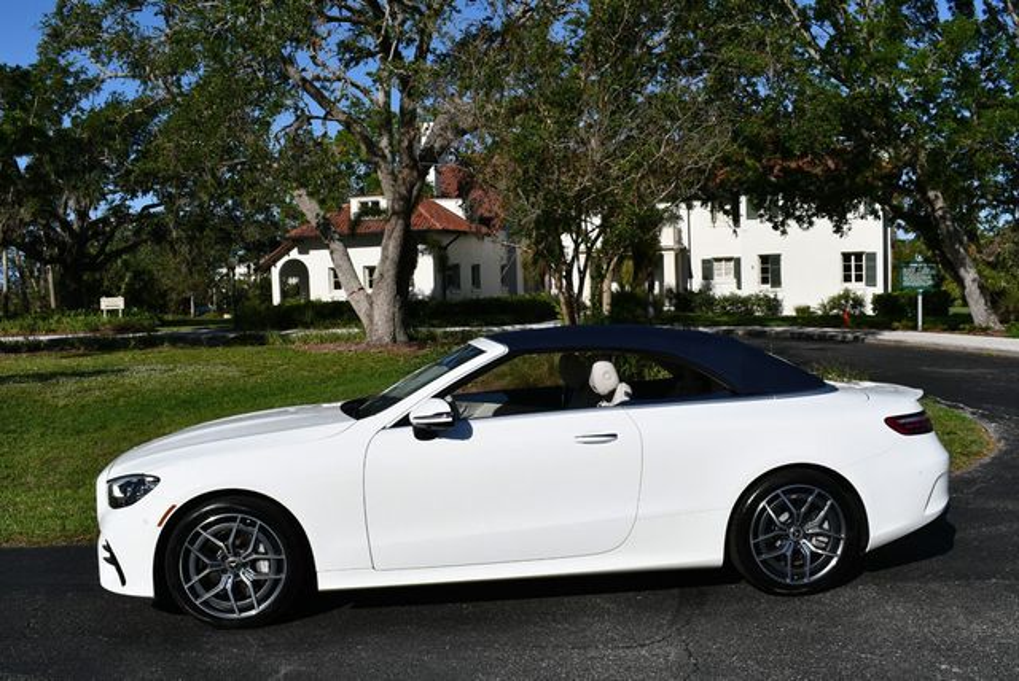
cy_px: 340
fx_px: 1020
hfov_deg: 53.1
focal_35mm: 36
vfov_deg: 36.9
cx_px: 510
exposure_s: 1/400
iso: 100
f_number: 10
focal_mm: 18
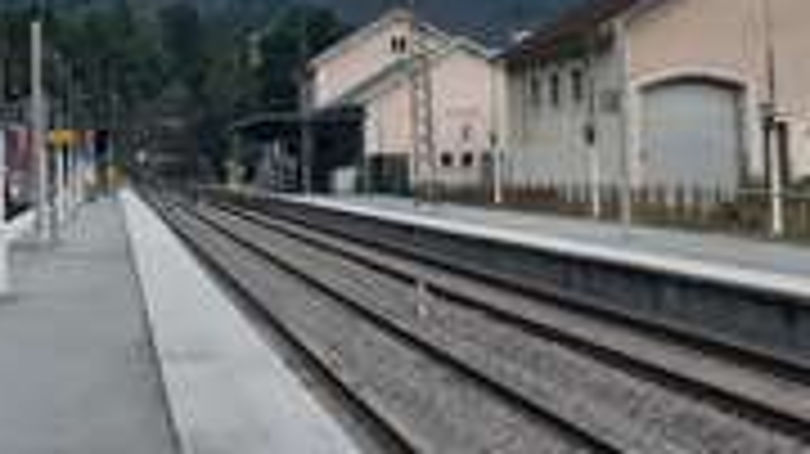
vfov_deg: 9.9
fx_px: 2597
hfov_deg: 17.4
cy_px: -13
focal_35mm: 121
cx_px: 54
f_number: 1.7
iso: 80
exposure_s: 1/100
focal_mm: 3.92
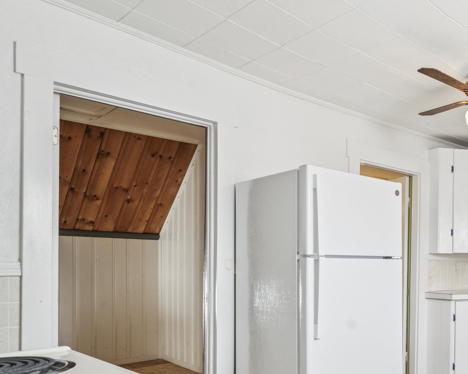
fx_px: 443
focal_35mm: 32
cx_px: 445
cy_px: 282
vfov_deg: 44.2
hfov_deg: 48.1
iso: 640
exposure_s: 1/20
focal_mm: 16
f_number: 8
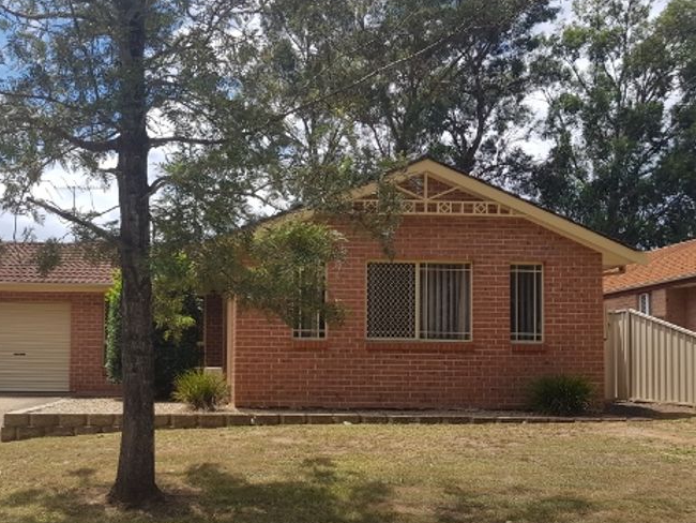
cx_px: 253
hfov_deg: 50.7
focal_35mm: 36
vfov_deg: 39.2
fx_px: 724
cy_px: 352
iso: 40
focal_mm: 4.3
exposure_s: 1/2344
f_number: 1.7
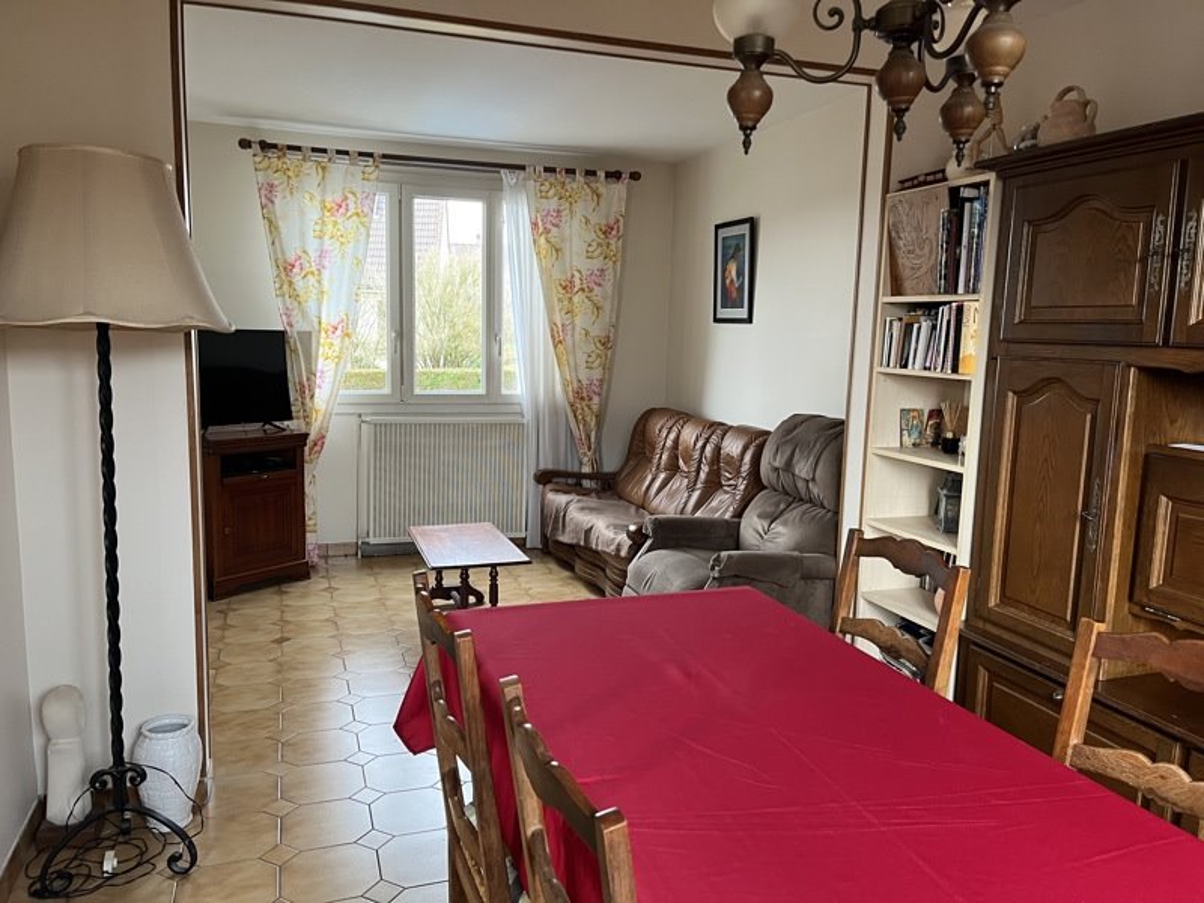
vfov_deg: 53.1
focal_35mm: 26
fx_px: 904
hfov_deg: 67.3
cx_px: 602
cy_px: 452
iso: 160
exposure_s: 1/60
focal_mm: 5.1
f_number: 1.6
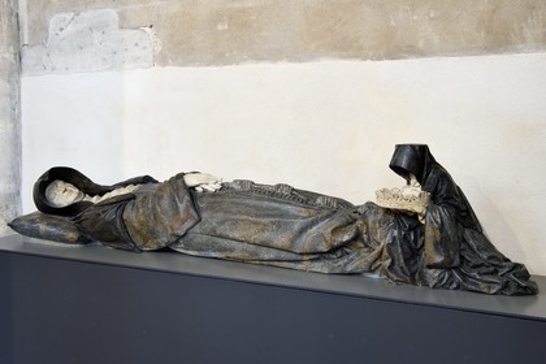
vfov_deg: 35.1
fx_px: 576
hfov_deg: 50.7
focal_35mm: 38
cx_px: 273
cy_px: 182
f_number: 7.1
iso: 800
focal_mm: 38
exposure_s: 1/25
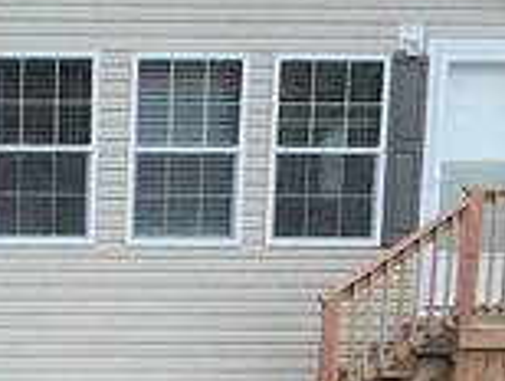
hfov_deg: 18.4
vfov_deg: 14.1
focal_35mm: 103
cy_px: 420
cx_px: -43
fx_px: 1505
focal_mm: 3.3
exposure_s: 1/1164
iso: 25
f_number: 2.4
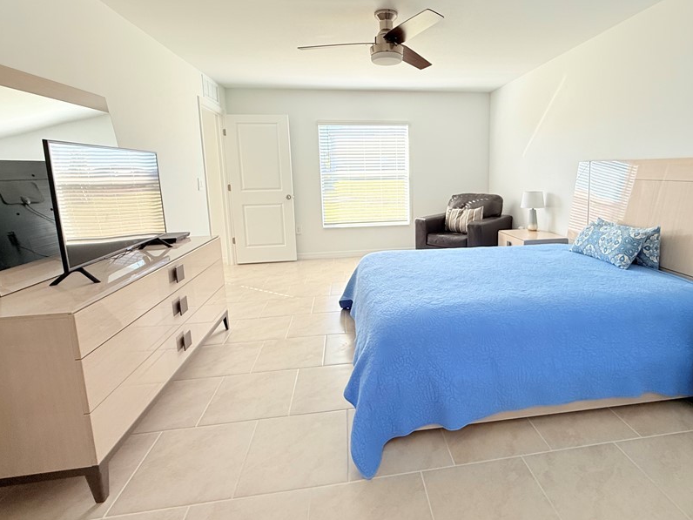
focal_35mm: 18
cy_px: 222
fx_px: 360
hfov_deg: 87.1
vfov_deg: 71.2
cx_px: 401
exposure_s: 1/99
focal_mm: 2.22
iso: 125
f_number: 2.2
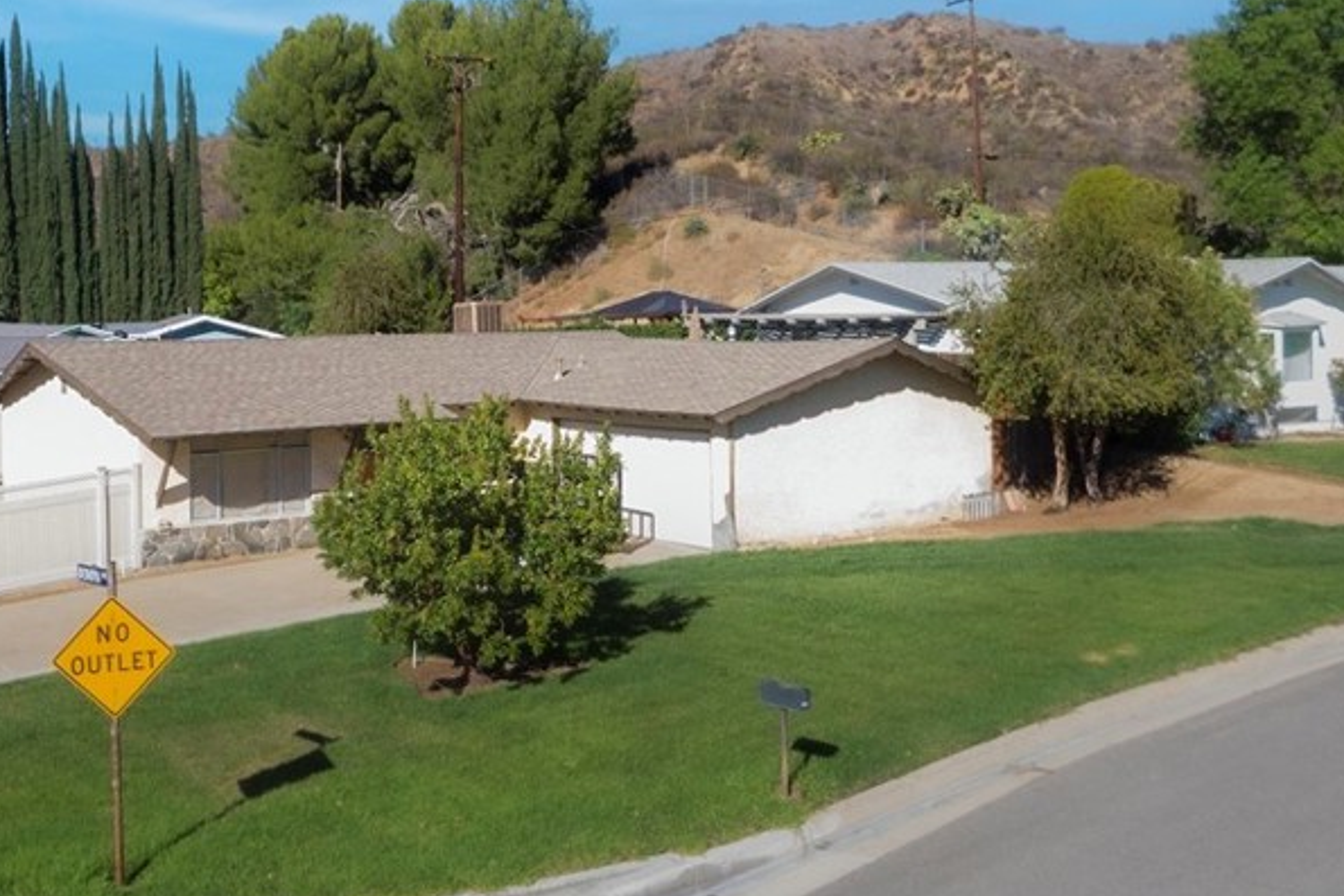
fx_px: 1158
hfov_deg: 58.5
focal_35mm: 31
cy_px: 392
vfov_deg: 42.3
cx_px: 418
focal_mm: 12
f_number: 4
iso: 800
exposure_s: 1/2500
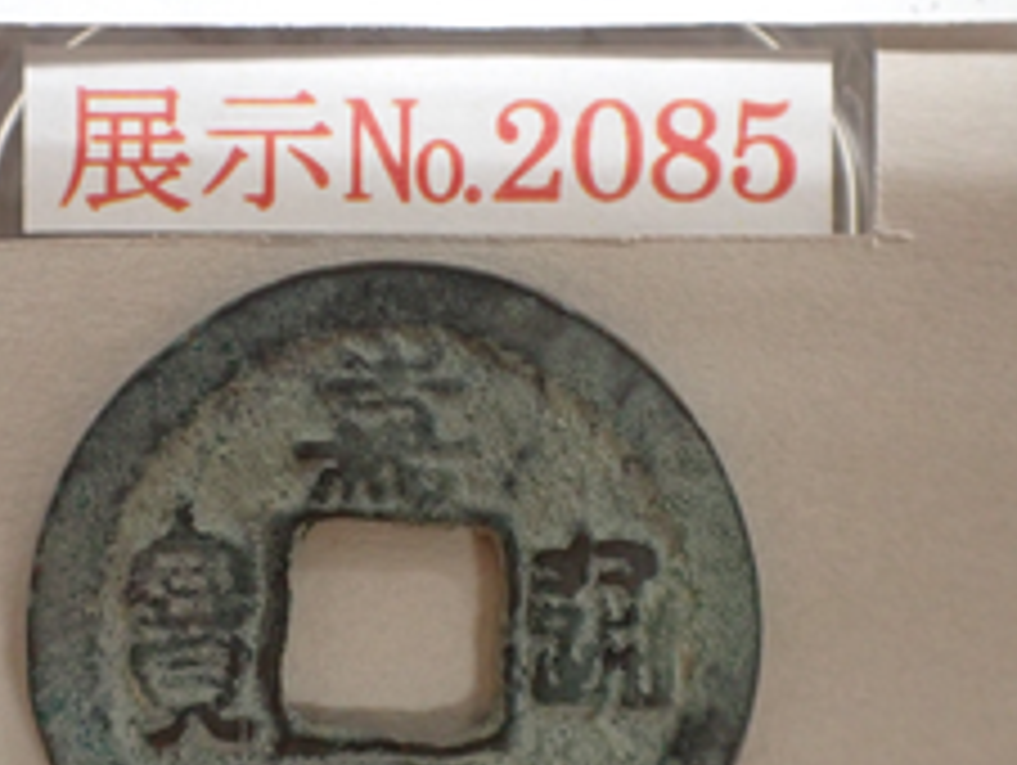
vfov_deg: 27.6
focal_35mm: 53
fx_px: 1559
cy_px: 342
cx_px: 392
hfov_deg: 36.0
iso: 800
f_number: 2.3
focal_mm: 5.4
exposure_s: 1/100
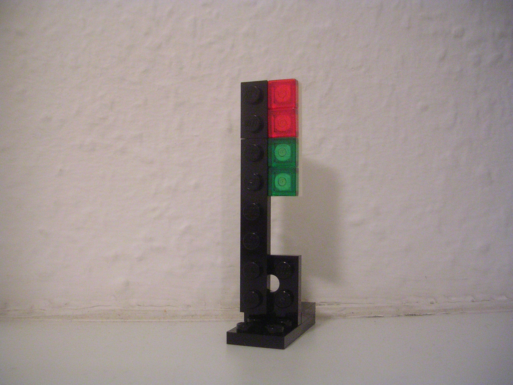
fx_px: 563
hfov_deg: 49.0
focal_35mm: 38
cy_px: 192
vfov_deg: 37.7
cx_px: 256
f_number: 2.8
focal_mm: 5.8
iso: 186
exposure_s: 1/5.8
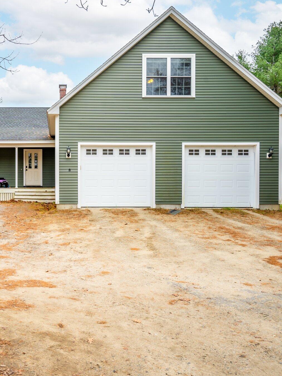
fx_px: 380
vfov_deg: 52.6
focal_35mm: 35
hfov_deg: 39.2
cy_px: 188
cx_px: 58
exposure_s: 1/40
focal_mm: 24
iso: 50
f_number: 9
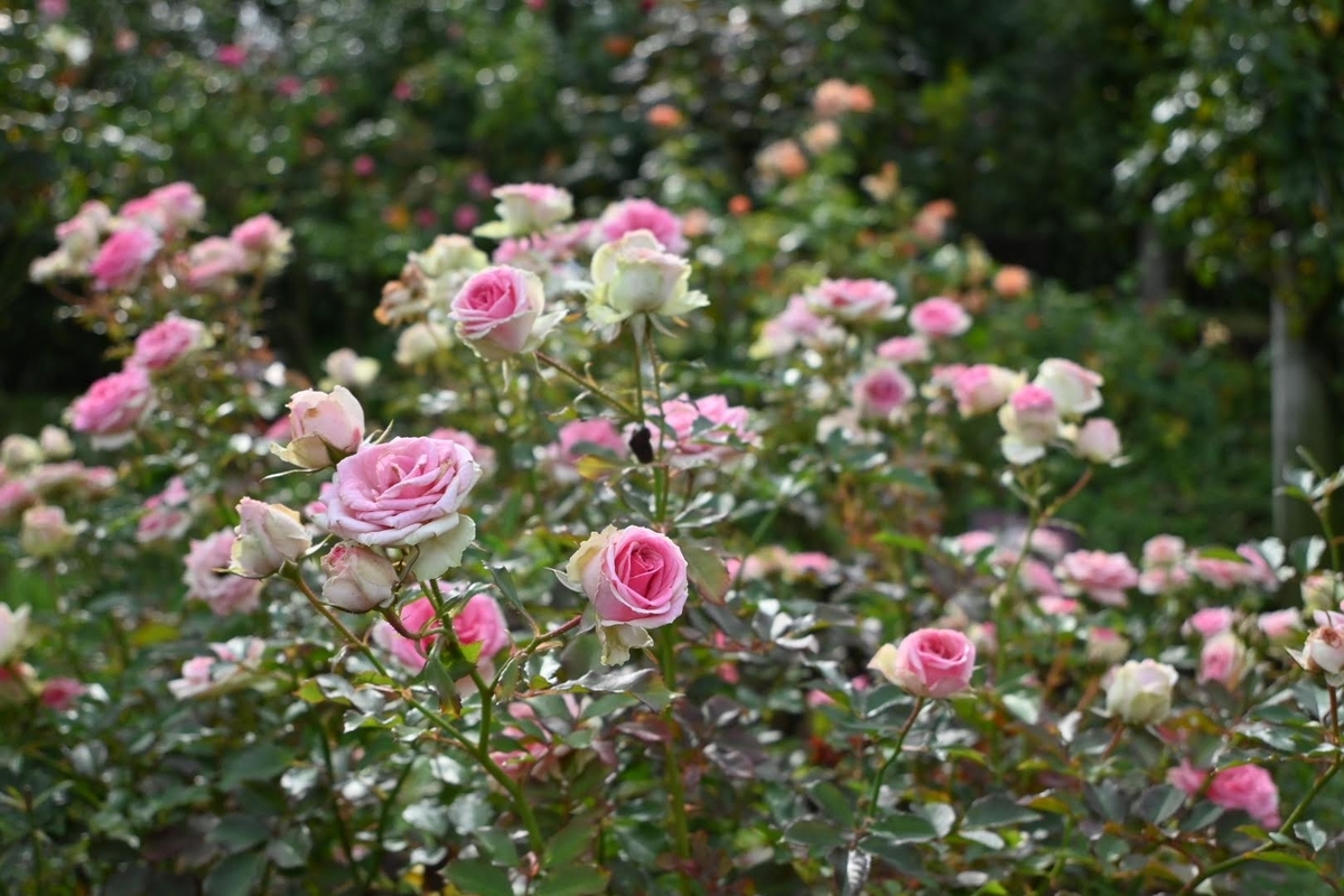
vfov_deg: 31.9
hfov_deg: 46.4
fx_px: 1568
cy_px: 448
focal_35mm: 42
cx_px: 672
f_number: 5.6
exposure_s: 1/1250
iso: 180
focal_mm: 28
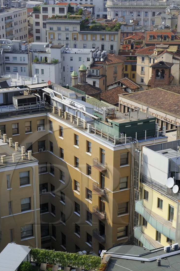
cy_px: 195
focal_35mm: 75
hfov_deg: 18.1
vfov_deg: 26.7
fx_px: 563
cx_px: 77
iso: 200
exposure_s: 1/200
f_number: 11
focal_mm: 52
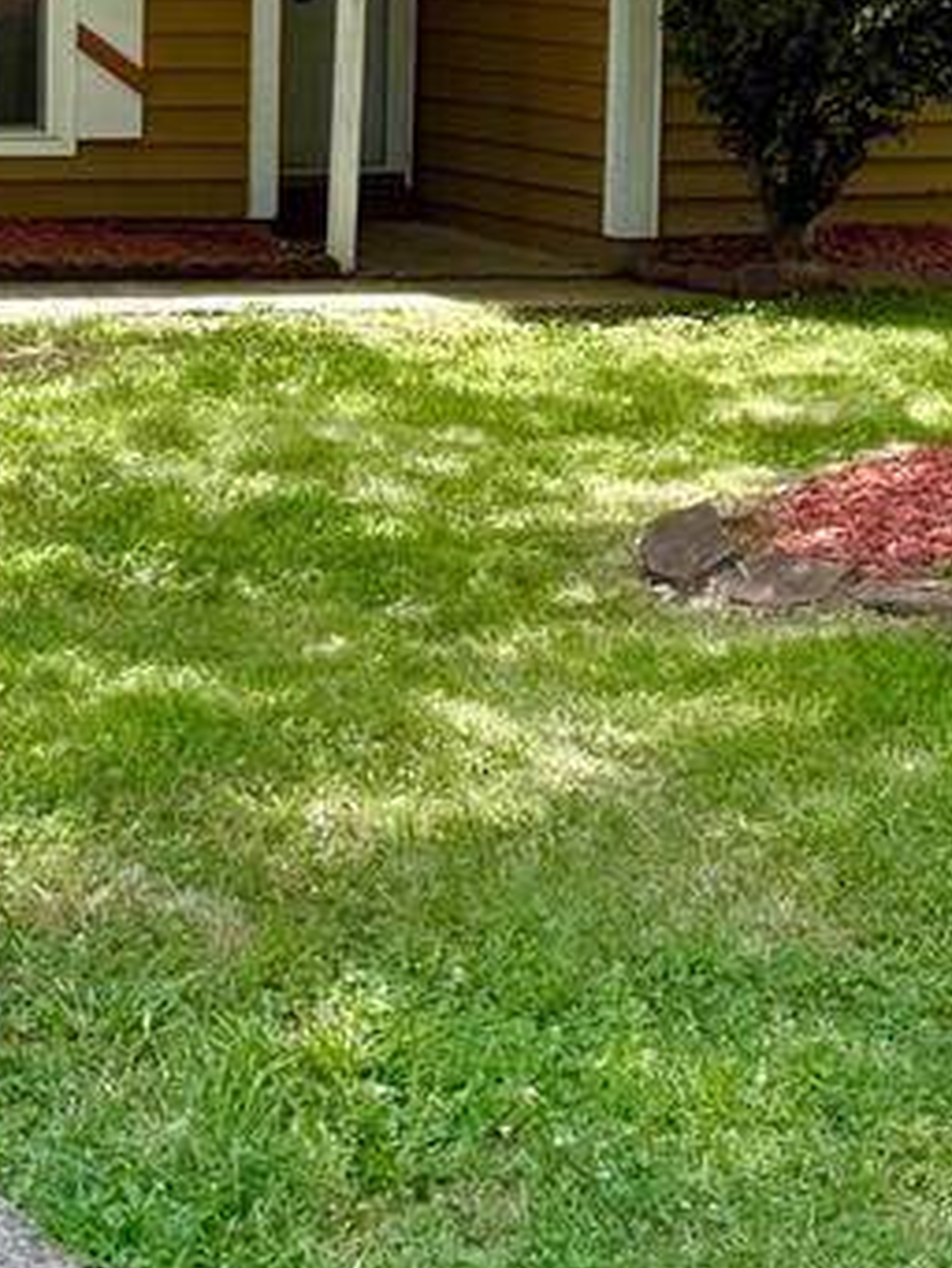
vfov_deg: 18.0
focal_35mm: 108
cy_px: 212
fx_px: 3958
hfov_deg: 13.7
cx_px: 420
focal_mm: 6.76
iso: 80
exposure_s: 1/563
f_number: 1.78
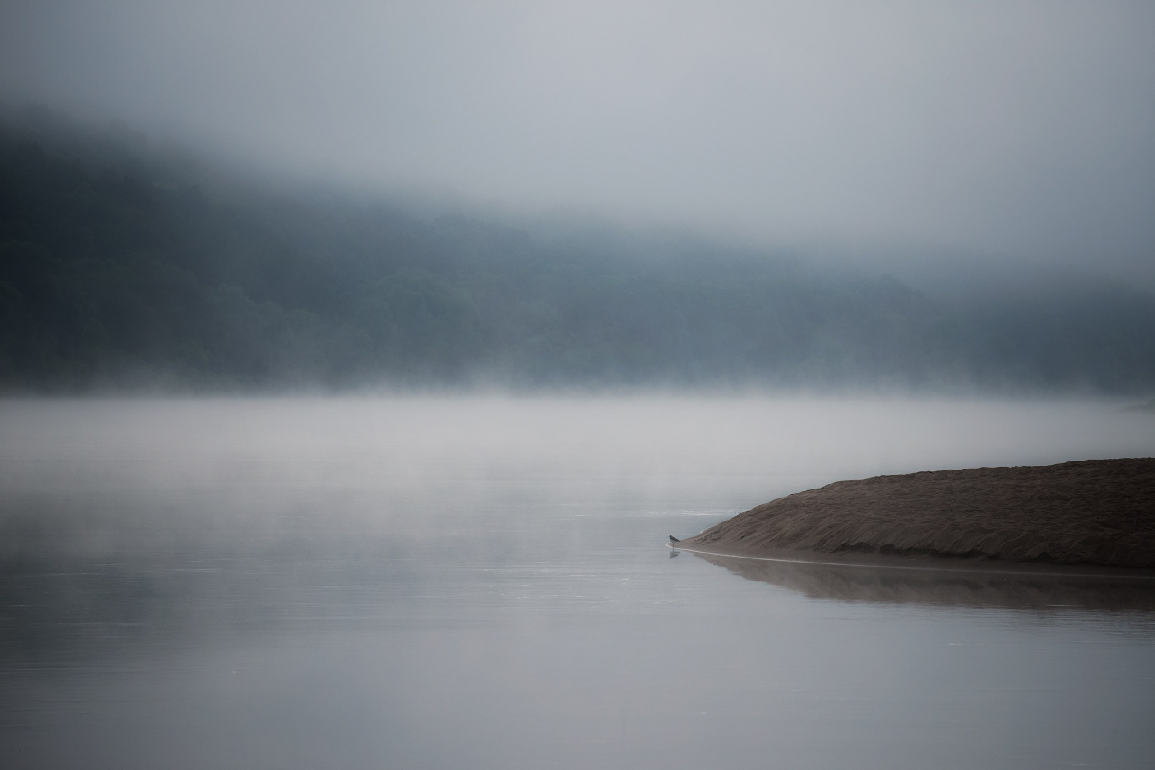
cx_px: 578
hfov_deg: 10.3
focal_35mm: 200
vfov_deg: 6.9
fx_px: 6417
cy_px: 385
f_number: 7.1
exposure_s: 1/640
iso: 400
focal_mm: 200
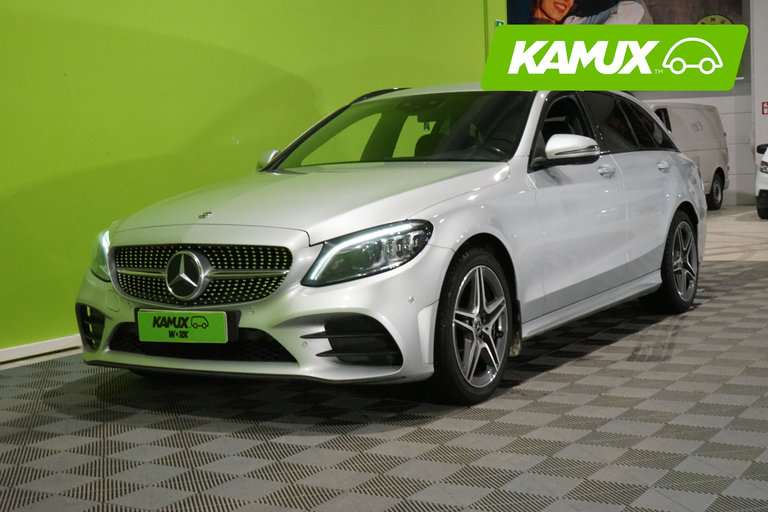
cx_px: 384
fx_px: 1067
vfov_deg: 27.0
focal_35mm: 50
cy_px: 256
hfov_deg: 39.6
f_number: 29
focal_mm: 50
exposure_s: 1/20
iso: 6400
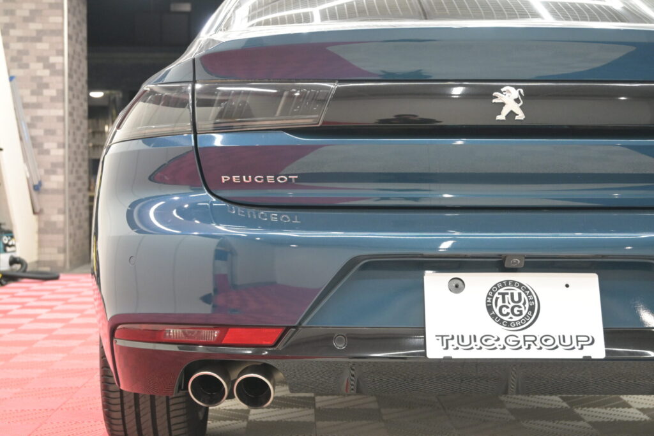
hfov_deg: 31.9
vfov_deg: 21.6
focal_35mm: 63
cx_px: 327
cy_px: 218
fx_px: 1145
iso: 1800
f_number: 5.6
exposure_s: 1/60
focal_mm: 42
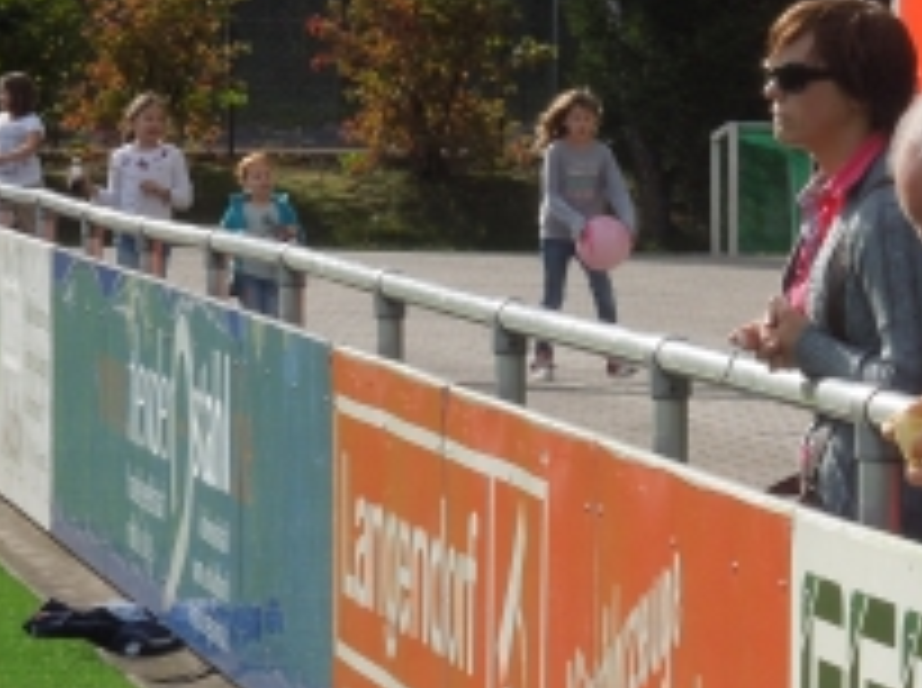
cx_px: 846
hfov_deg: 6.4
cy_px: 607
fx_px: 8269
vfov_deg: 4.8
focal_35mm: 311
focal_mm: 19.1
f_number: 4.7
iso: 100
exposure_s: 1/500
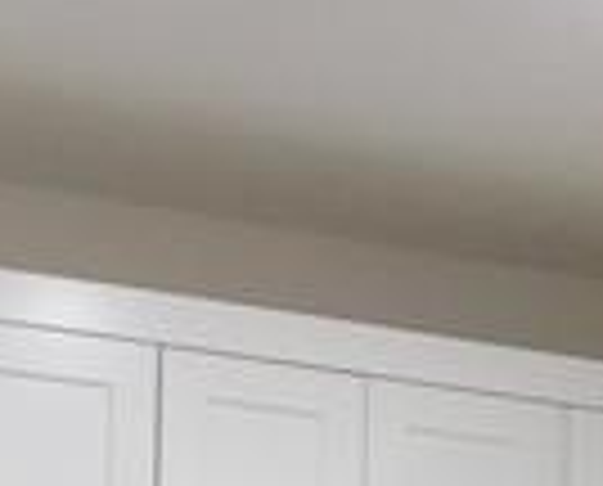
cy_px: 1035
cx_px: 387
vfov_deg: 8.5
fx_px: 3061
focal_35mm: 171
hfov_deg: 11.2
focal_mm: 4
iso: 200
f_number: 3
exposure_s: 1/30
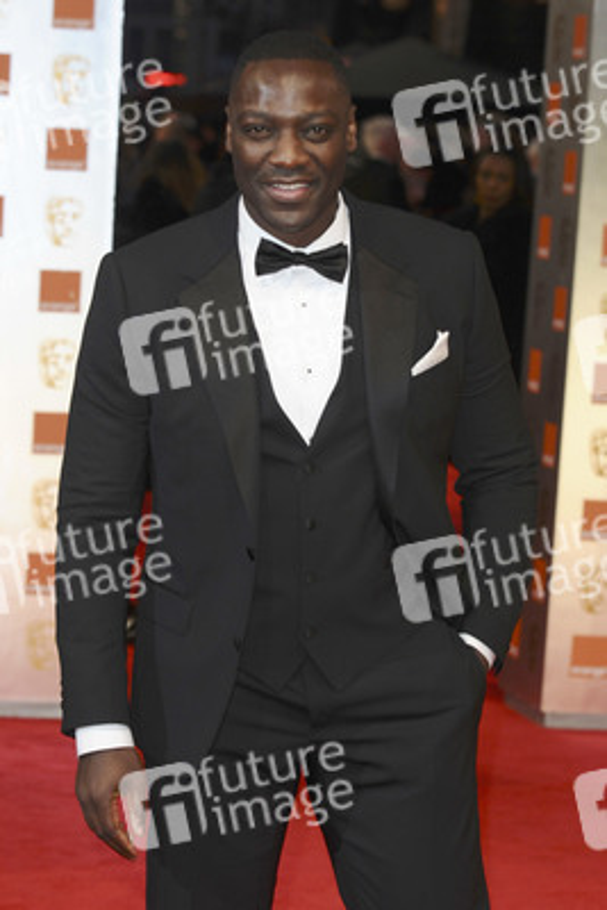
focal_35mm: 120
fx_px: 3032
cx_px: 304
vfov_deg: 17.1
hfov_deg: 11.4
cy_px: 455
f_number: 4.5
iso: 320
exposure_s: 1/160
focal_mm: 80
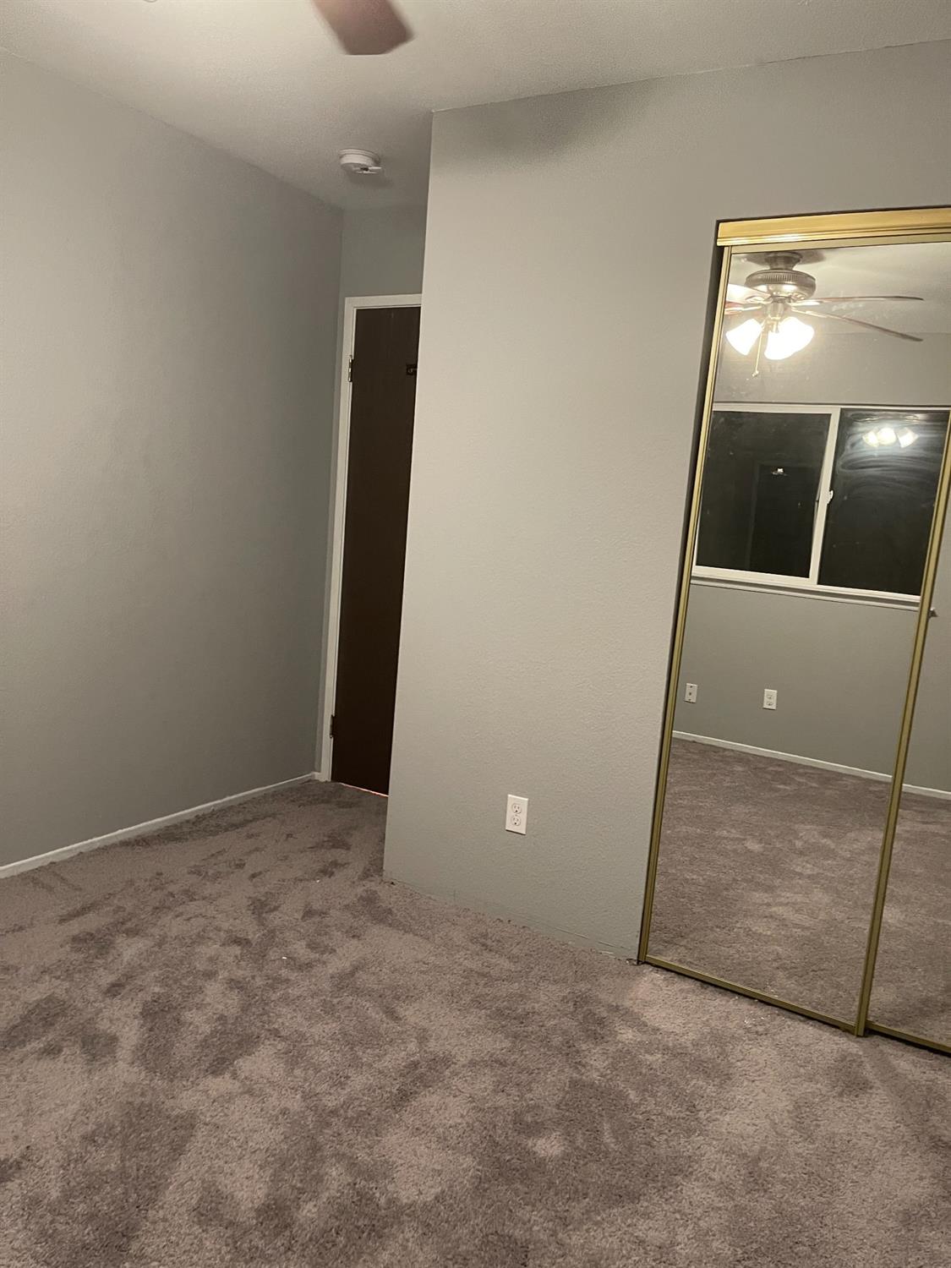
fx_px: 952
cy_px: 634
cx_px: 476
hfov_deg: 53.1
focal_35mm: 26
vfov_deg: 67.3
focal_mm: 5.1
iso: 400
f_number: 1.6
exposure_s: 1/60
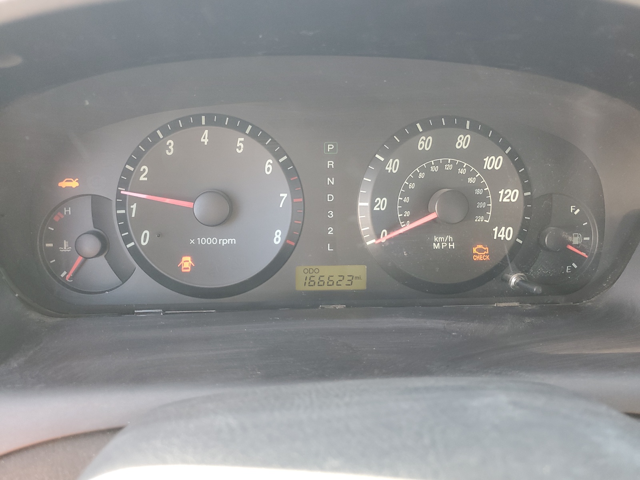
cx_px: 320
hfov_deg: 67.3
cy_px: 240
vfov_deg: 53.1
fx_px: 481
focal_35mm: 26
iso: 69
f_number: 1.5
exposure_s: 1/60.2
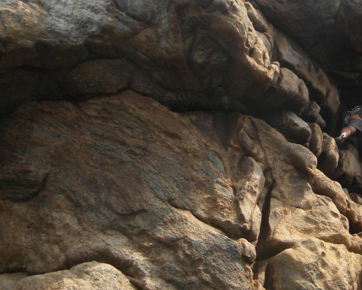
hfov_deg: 21.5
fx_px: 911
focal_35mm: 85
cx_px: 379
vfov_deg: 18.1
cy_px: 120
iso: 80
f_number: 3.8
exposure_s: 1/644
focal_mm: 7.3
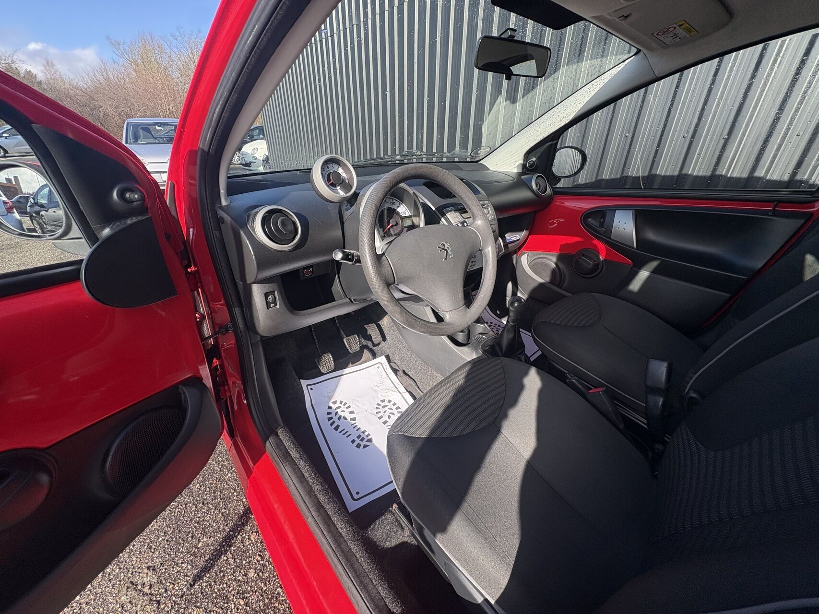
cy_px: 307
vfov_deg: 85.7
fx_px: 331
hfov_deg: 102.1
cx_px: 410
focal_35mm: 14
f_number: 2.2
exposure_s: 1/492
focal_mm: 2.22
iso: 50
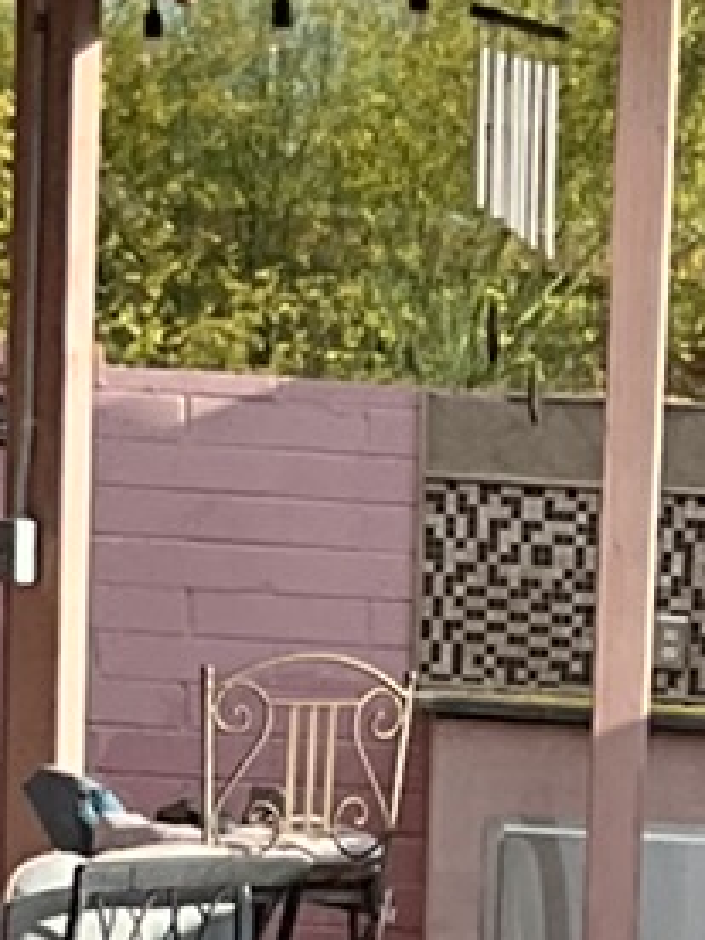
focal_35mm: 215
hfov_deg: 6.9
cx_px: 777
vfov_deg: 8.4
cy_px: 2316
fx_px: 5838
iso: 25
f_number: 1.8
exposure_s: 1/709
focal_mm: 3
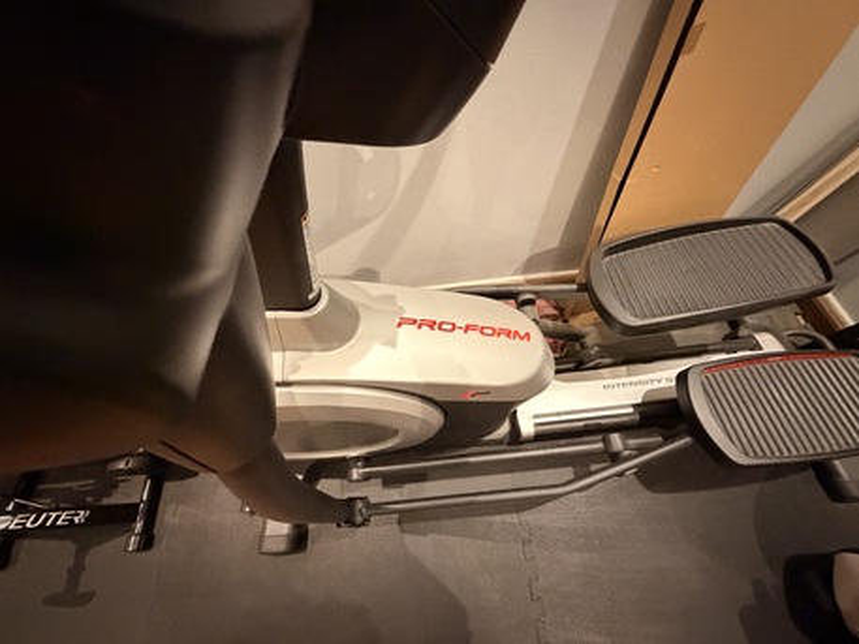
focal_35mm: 14
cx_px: 430
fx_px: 348
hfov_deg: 102.0
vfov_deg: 85.7
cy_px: 322
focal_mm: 2.22
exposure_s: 1/40
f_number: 2.2
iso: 1250
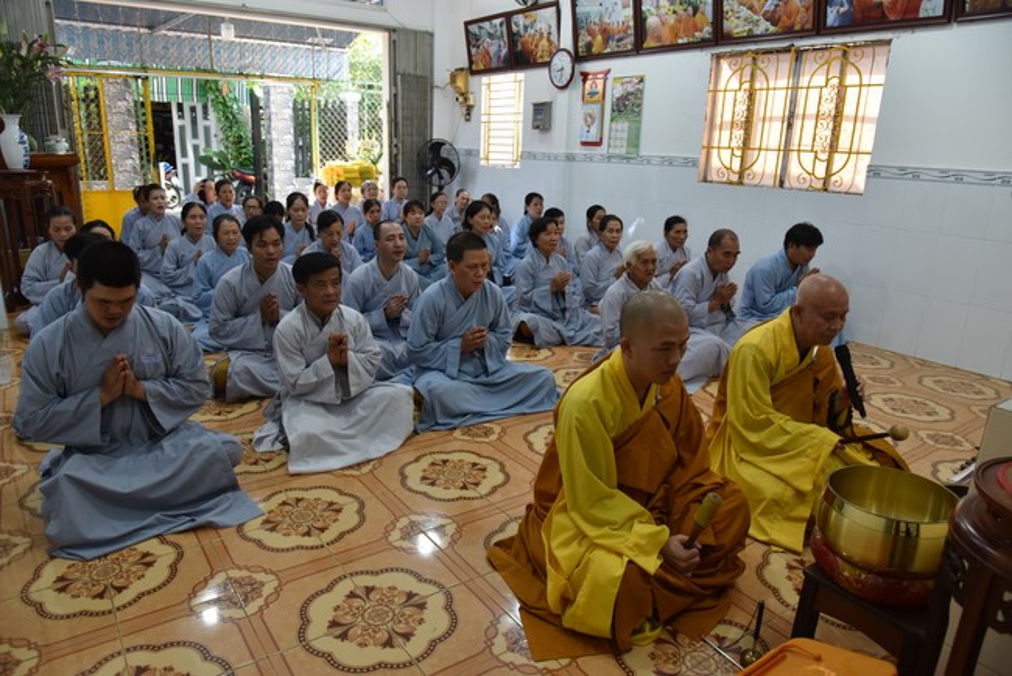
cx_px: 506
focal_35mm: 24
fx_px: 675
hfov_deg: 73.7
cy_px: 338
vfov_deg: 53.2
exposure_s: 1/160
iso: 1600
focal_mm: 24
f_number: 6.3
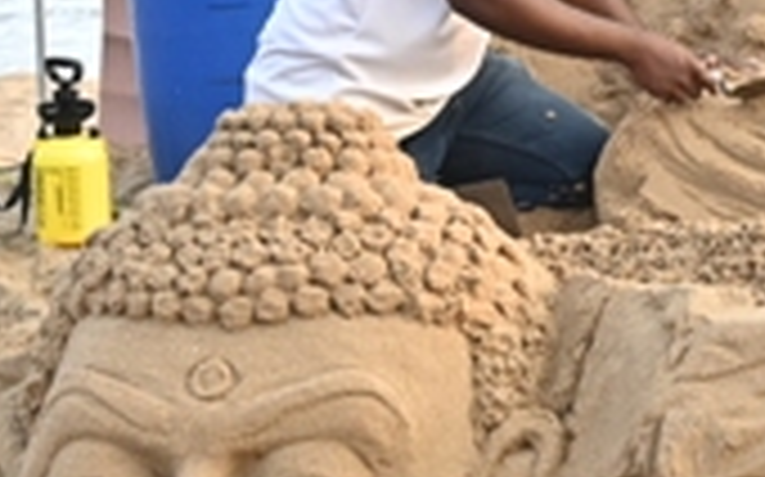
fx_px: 3063
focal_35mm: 147
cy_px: 7
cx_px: 1332
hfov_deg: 13.0
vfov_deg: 8.9
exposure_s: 1/125
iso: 400
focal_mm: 24
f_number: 7.1
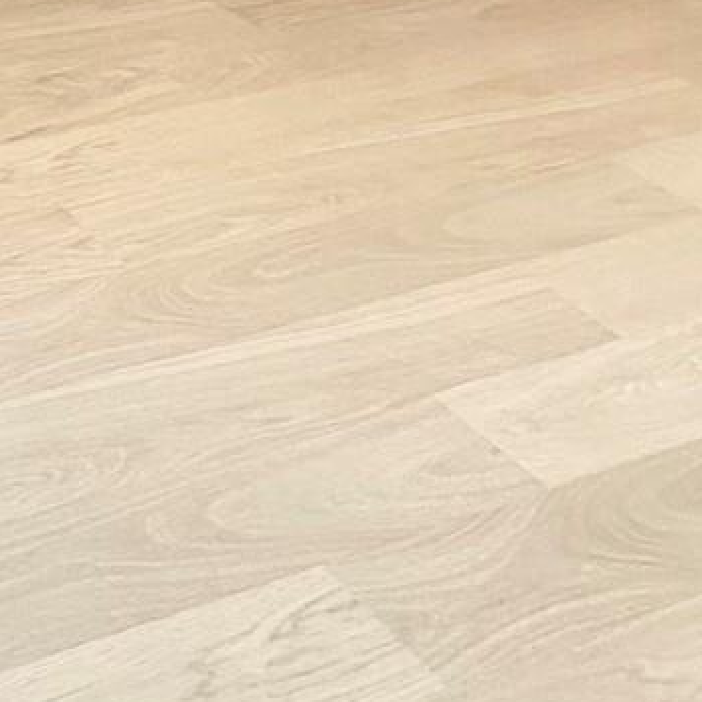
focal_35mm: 73
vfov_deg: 17.0
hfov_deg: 19.4
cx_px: -455
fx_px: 1675
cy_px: -726
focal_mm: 2.22
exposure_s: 1/224
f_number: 2.2
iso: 40
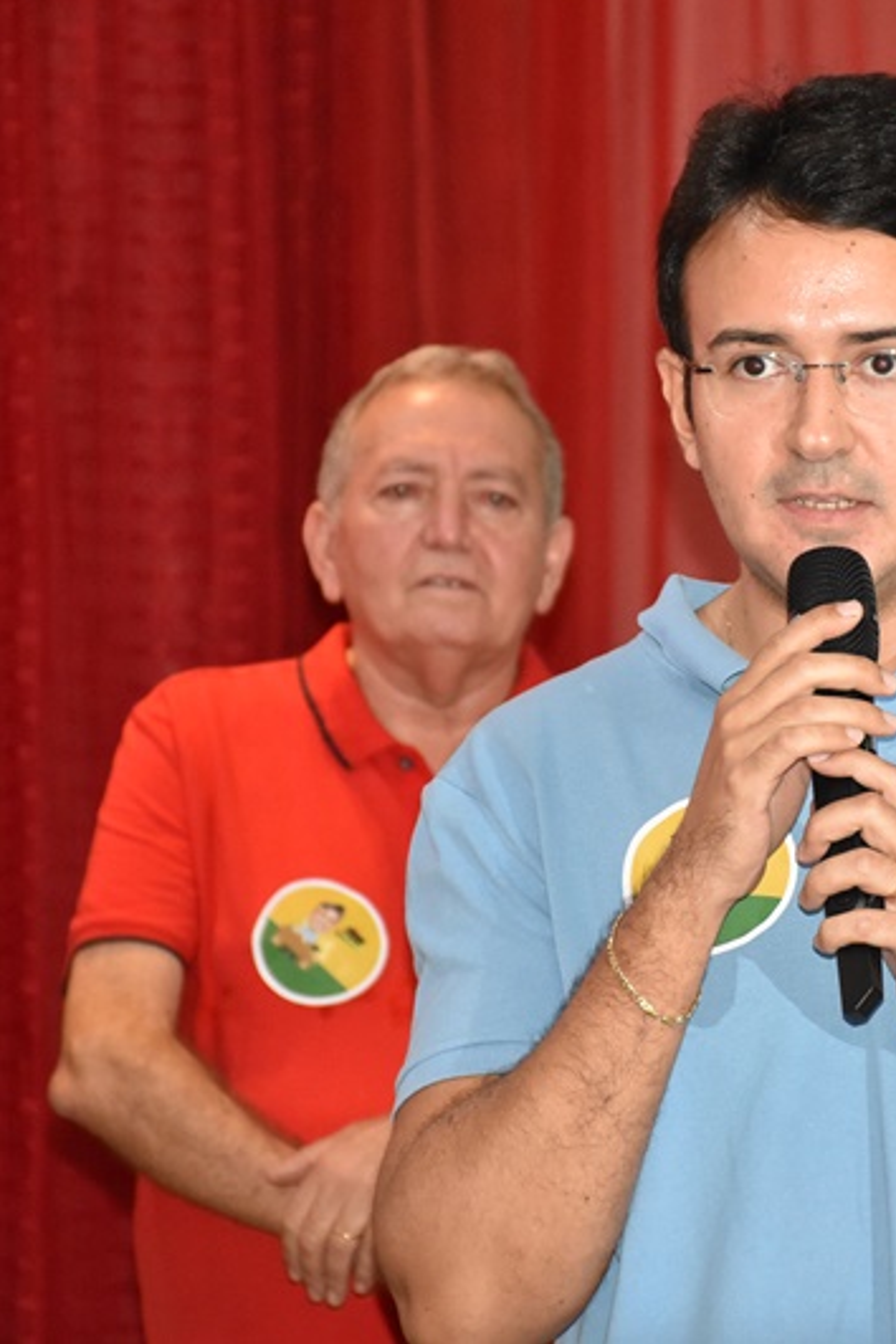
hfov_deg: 6.4
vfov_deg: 9.6
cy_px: 672
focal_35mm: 215
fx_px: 8017
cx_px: 845
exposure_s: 1/100
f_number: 5.3
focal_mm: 95
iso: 3200
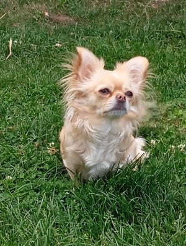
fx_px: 721
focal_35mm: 101
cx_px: 93
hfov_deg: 14.7
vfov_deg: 19.4
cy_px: 123
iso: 198
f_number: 1.8
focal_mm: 4.22
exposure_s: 1/100
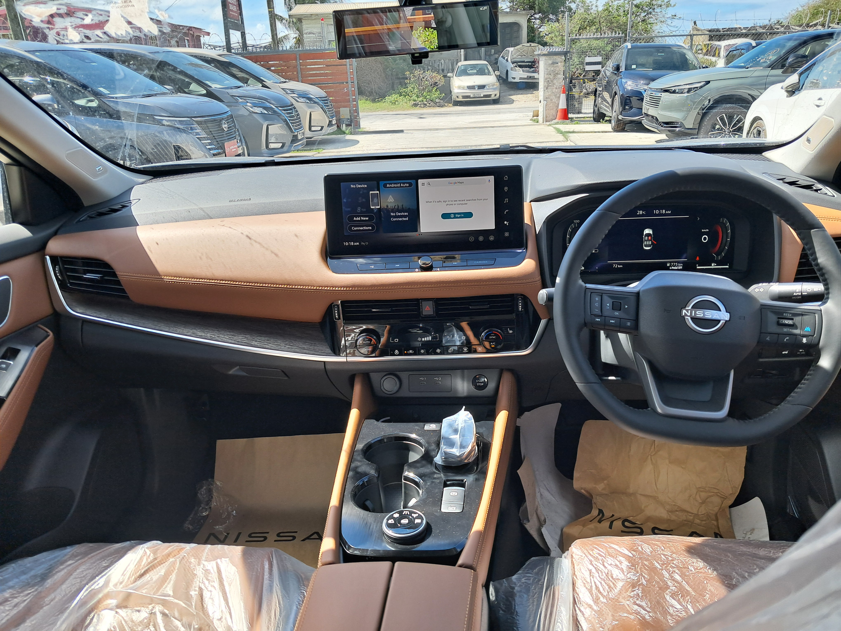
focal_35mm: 27
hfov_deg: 65.3
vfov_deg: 51.4
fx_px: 656
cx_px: 420
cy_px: 316
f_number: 1.8
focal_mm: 4
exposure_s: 1/182
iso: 50
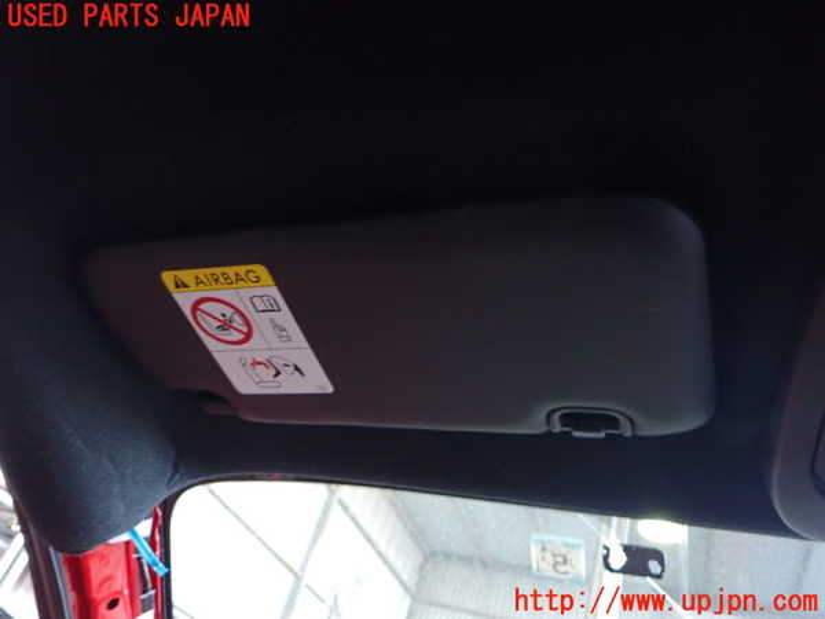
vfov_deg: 46.8
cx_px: 412
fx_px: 715
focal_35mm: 30
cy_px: 310
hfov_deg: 60.0
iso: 800
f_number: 2.3
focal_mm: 5.4
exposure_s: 1/20
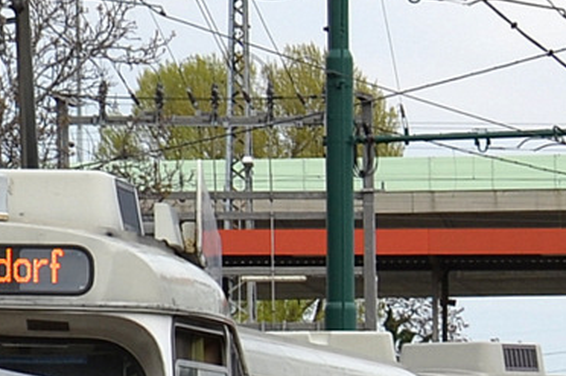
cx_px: 598
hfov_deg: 13.1
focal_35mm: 155
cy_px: 342
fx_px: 2434
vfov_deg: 8.8
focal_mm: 32
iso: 100
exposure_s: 1/200
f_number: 7.1
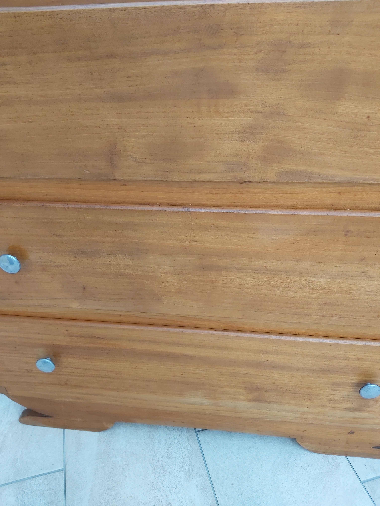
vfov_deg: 67.3
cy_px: 253
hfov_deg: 53.1
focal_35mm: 26
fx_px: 381
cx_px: 190
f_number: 1.7
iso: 64
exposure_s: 1/154
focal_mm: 3.92
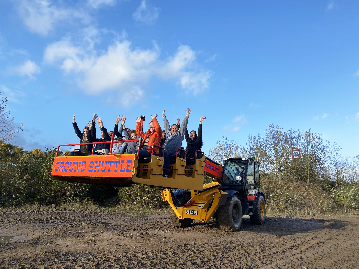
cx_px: 180
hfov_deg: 67.3
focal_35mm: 26
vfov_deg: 53.1
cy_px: 134
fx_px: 270
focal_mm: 4.25
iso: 32
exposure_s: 1/1447
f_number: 1.8
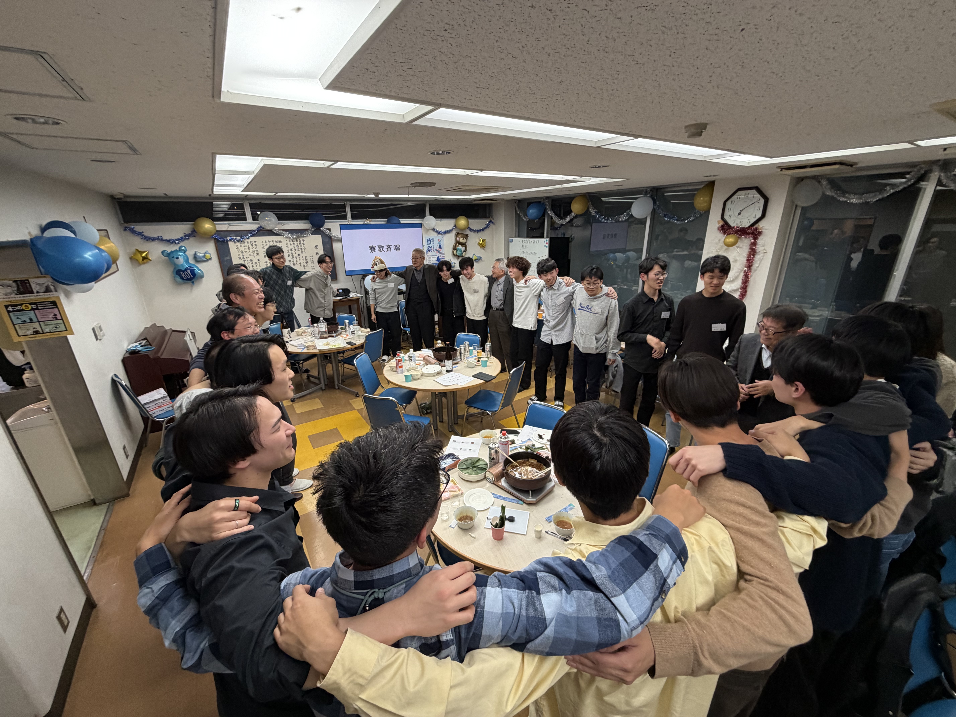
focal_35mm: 14
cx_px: 478
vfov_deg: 85.7
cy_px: 358
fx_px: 387
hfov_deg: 102.1
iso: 250
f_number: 2.2
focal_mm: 2.22
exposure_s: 1/50
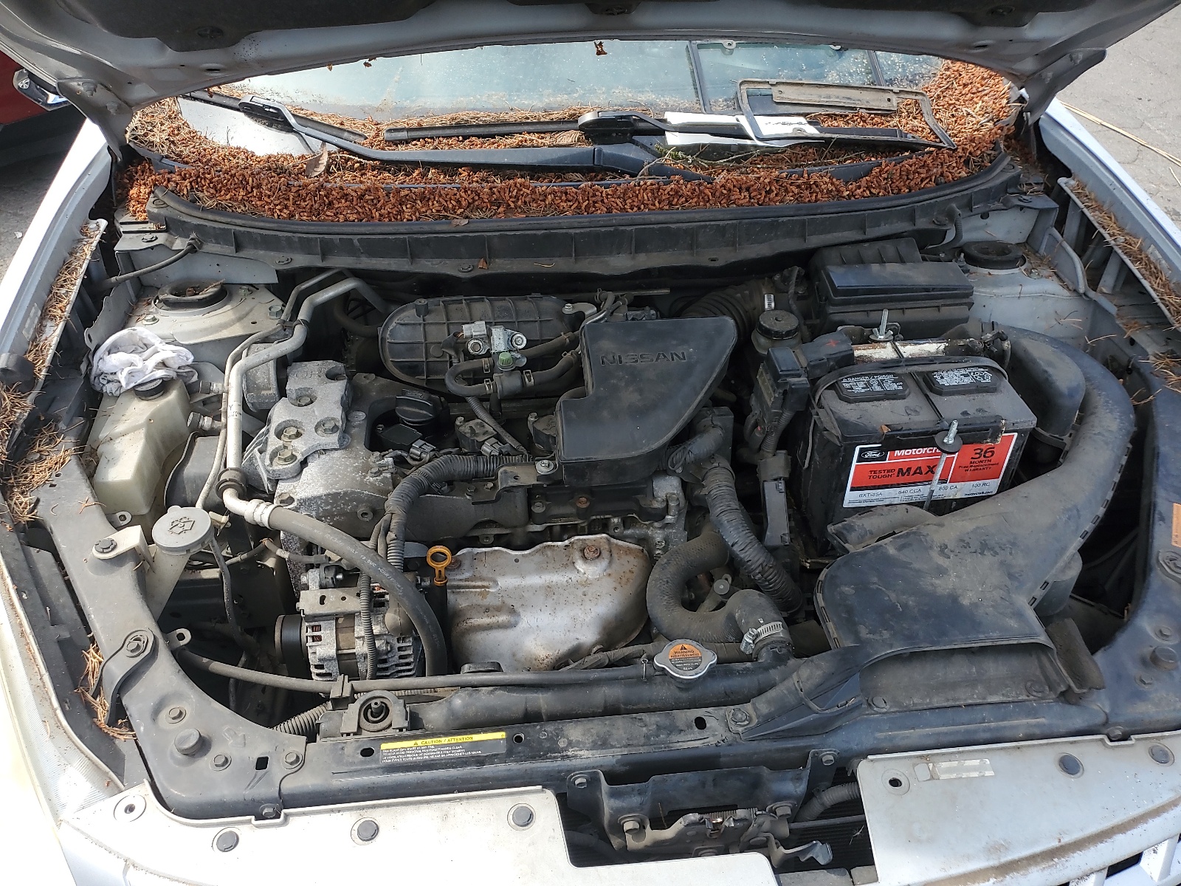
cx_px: 590
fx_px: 887
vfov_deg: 53.1
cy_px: 443
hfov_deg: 67.3
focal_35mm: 26
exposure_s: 1/714
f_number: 1.5
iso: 50
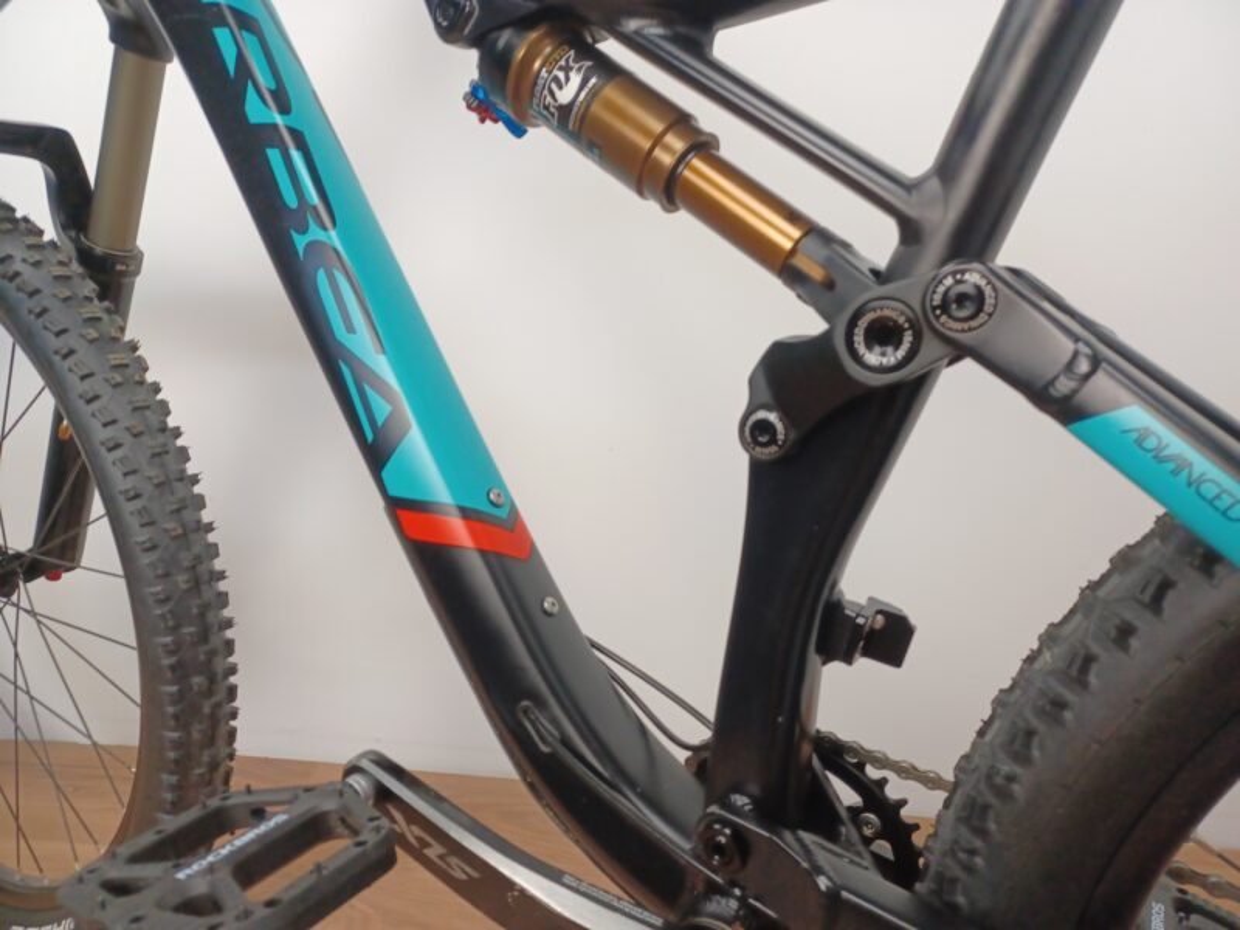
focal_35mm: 25
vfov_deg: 54.9
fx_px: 896
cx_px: 620
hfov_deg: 69.4
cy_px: 465
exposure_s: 1/50
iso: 400
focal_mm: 4.6
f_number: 1.8
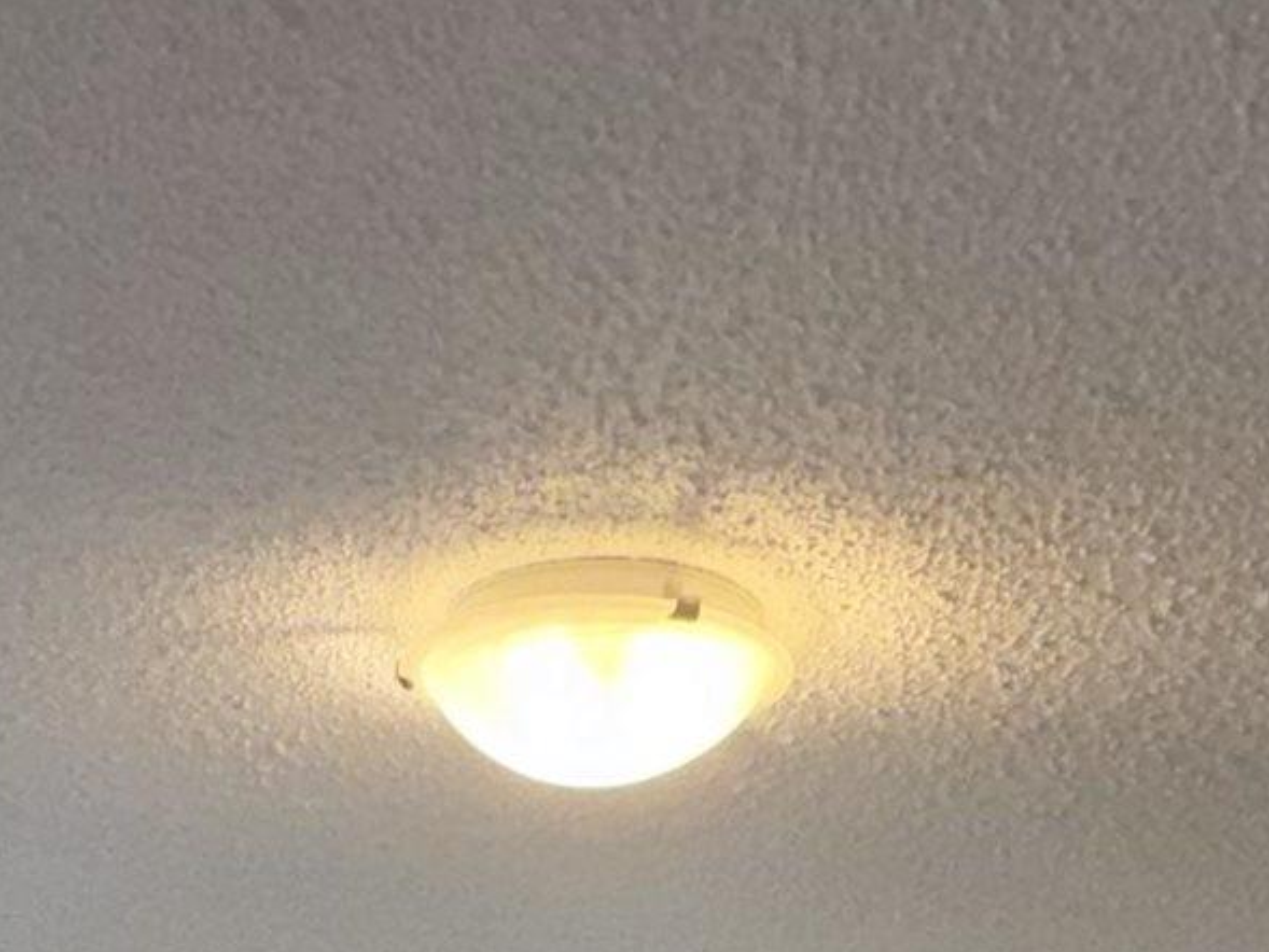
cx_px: 289
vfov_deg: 14.0
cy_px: 2287
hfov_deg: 26.3
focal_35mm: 73
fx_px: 2677
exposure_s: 1/60
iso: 32
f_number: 2.2
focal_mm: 2.22
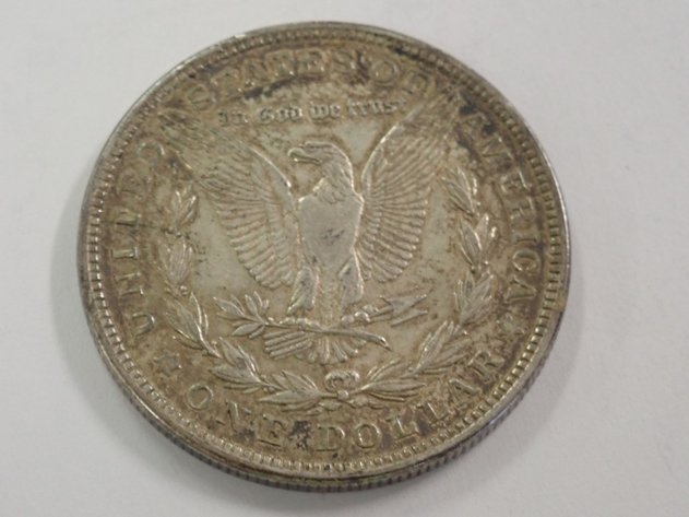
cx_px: 344
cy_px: 258
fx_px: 1990
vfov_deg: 14.8
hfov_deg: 19.6
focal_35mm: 100
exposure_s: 1/40
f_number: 4.9
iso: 800
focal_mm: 18
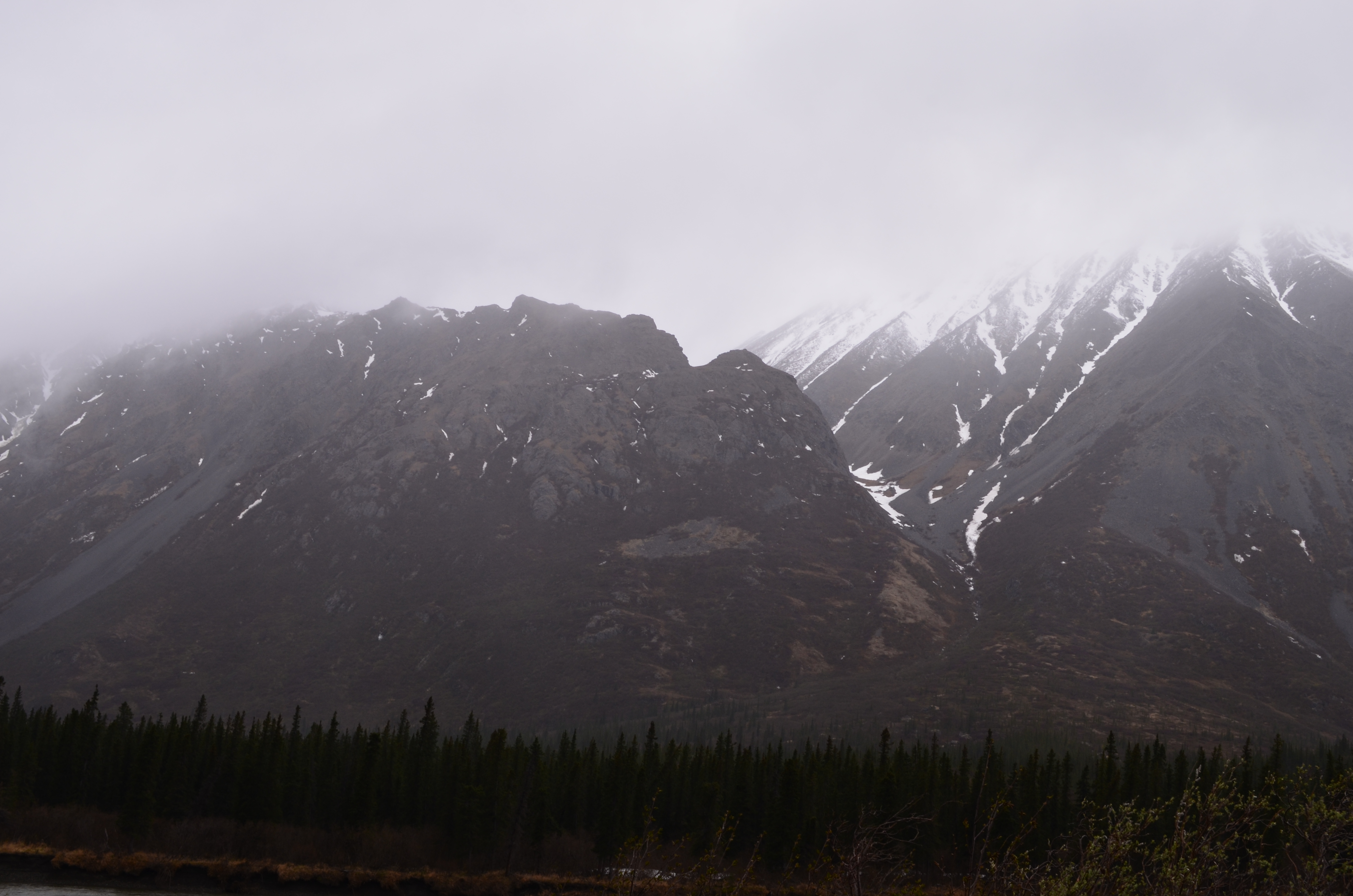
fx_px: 1575
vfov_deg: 31.8
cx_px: 676
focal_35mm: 42
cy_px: 448
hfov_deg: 46.5
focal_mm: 28
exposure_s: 1/125
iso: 200
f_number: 11
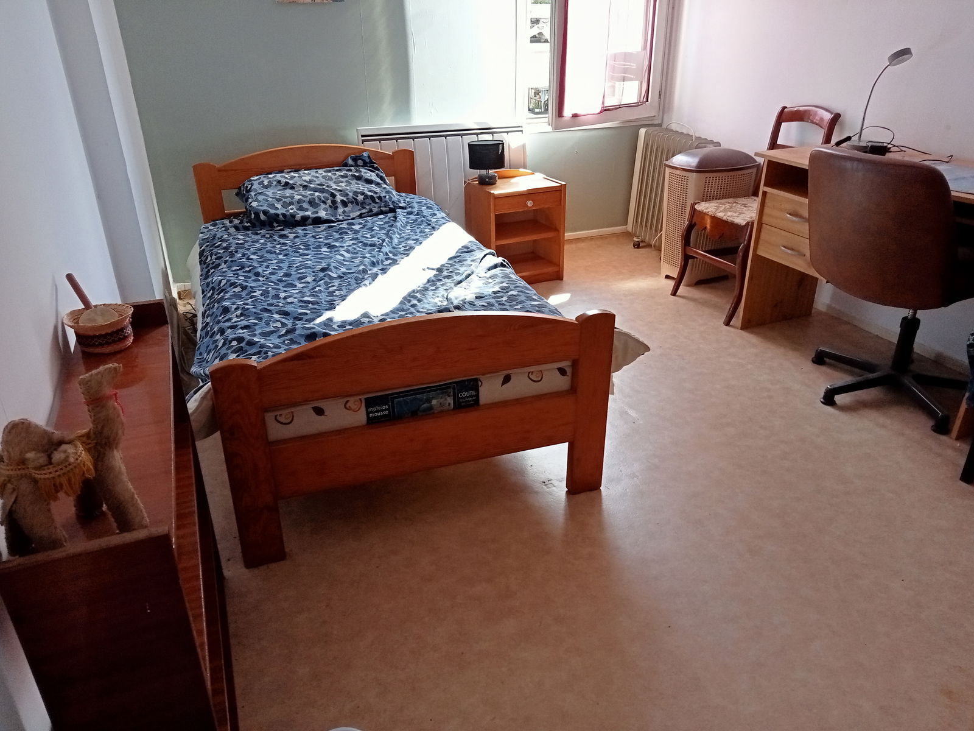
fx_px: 788
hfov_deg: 63.4
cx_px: 487
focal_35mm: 28
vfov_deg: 49.7
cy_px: 366
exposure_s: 1/100
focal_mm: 3.46
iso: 187
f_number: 2.2
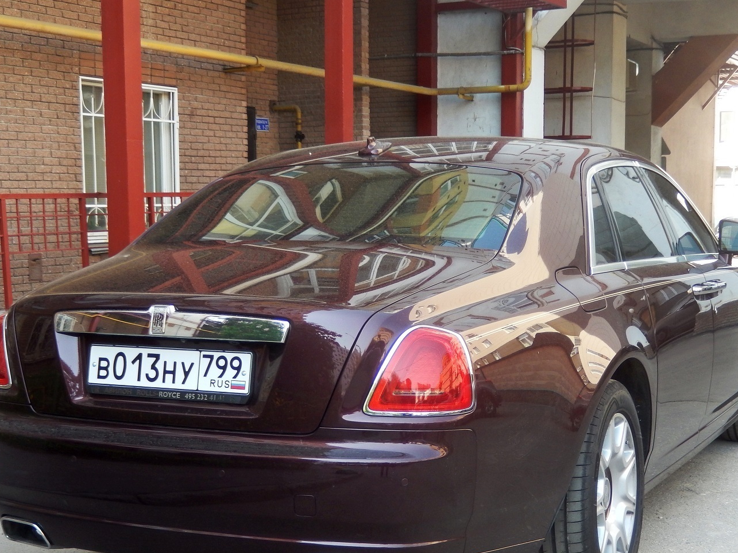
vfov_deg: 24.3
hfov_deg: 32.2
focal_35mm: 60
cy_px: 364
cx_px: 373
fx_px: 1279
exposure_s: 1/60
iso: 125
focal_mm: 8.1
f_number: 4.3
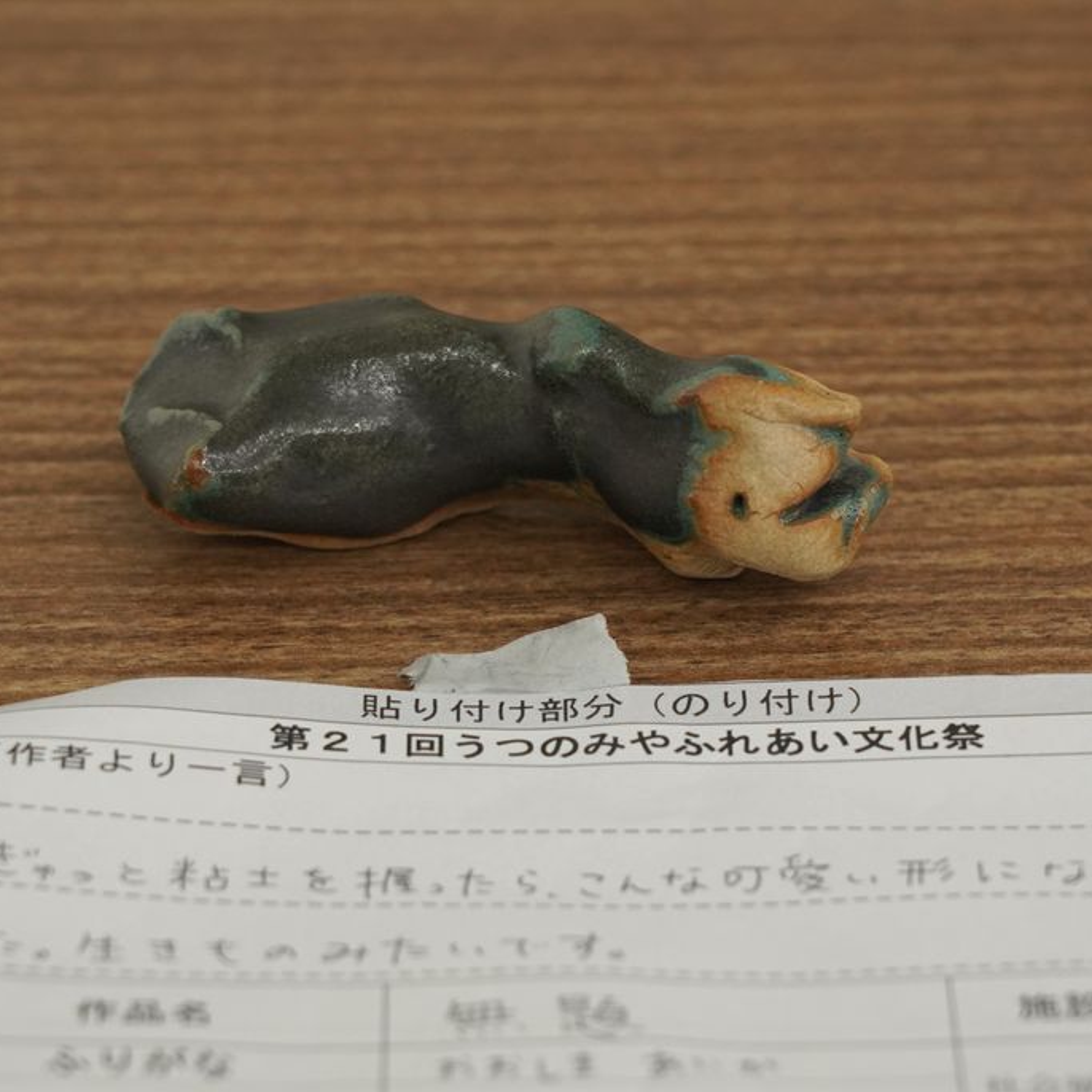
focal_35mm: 156
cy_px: 635
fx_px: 5568
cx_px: 613
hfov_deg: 11.2
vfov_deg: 11.2
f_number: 8
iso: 3200
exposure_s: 1/50
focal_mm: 105
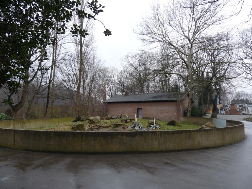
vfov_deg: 51.4
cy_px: 94
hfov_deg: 65.3
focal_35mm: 27
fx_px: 197
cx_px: 126
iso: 100
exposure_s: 1/100
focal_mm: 4.8
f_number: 3.6
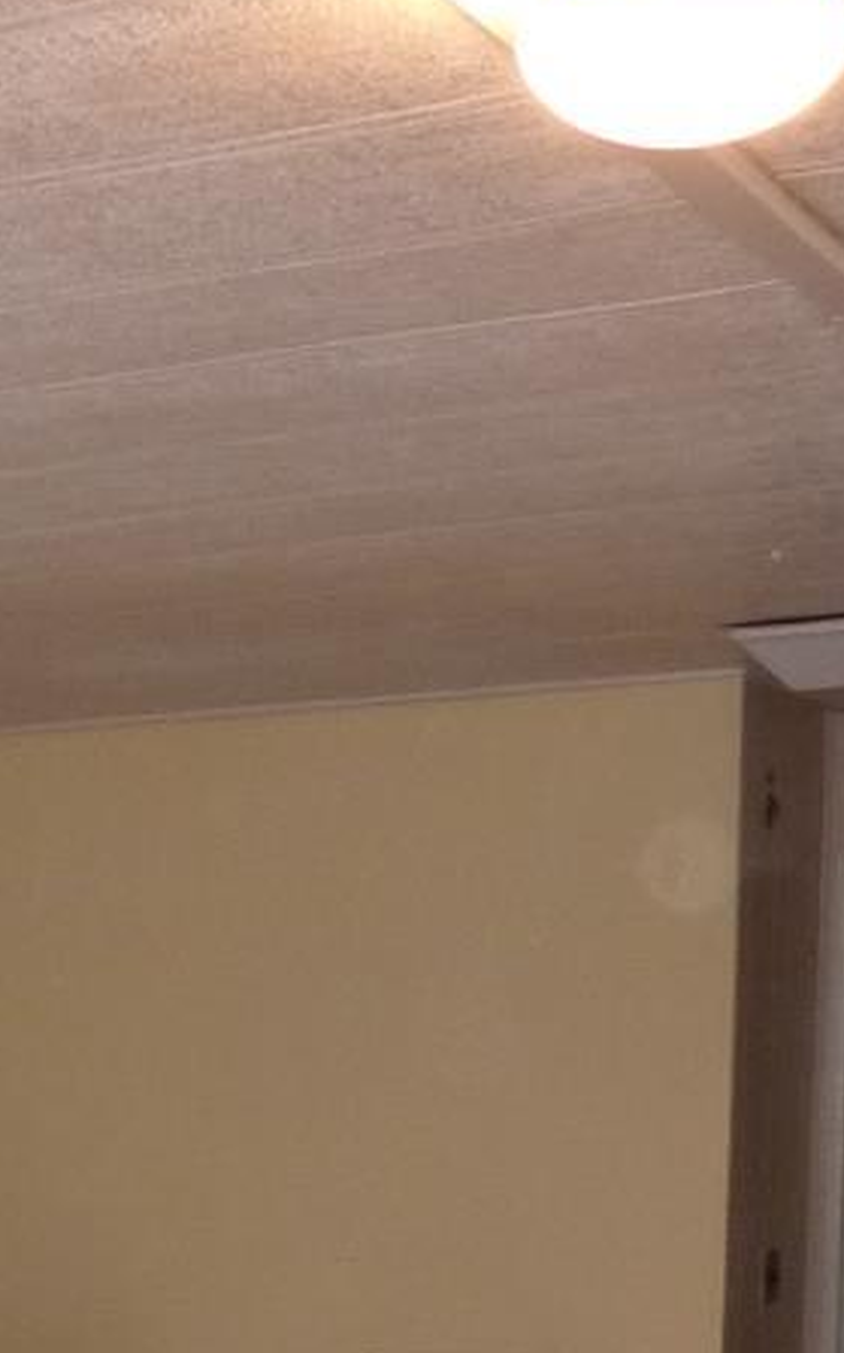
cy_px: 1660
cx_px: -348
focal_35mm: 89
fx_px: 3279
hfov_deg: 13.9
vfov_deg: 21.5
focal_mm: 4.1
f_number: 3.3
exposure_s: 1/30
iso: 200
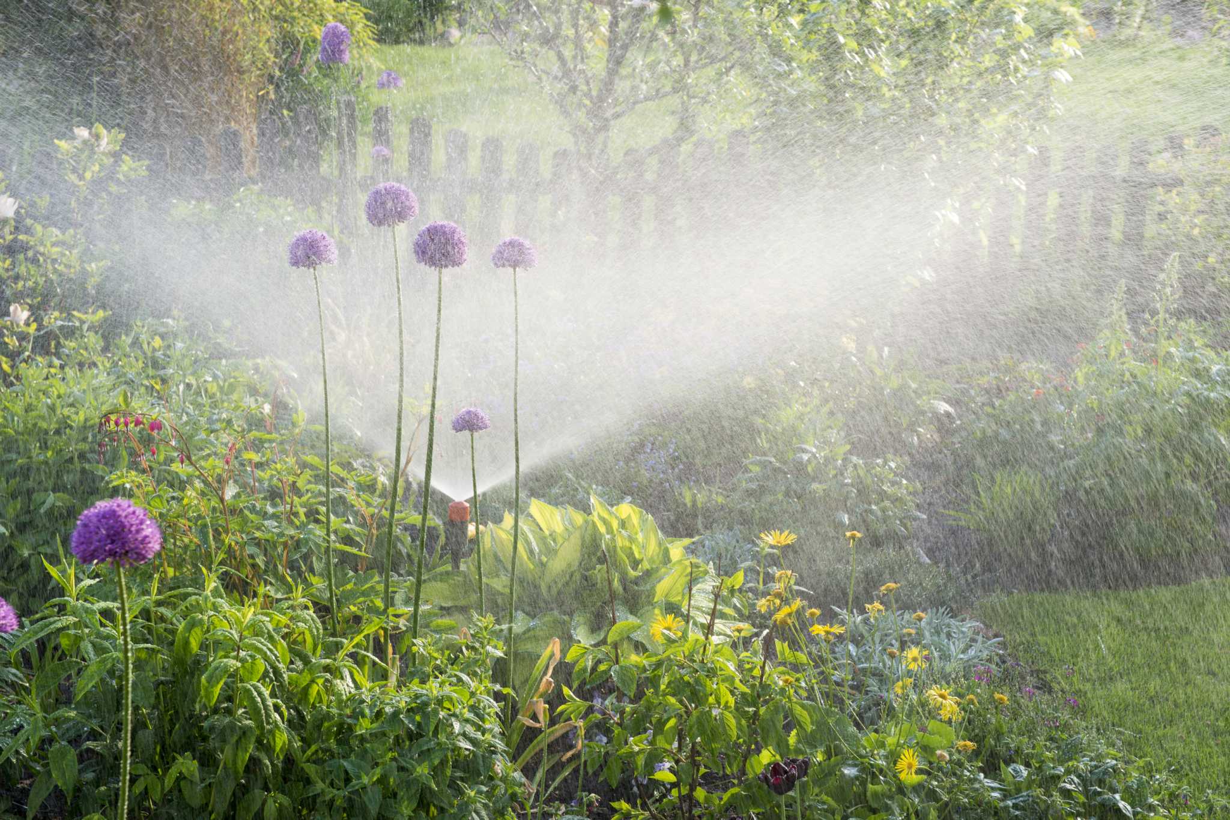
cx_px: 615
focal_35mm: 70
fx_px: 2392
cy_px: 410
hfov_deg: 28.8
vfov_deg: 19.5
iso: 160
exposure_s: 1/100
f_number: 10
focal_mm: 70
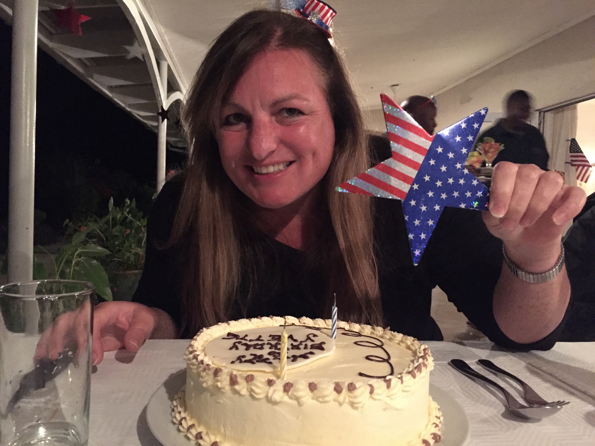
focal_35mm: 29
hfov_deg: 61.7
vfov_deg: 48.2
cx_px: 298
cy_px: 223
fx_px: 498
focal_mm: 4.15
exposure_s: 1/17
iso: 1250
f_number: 2.2
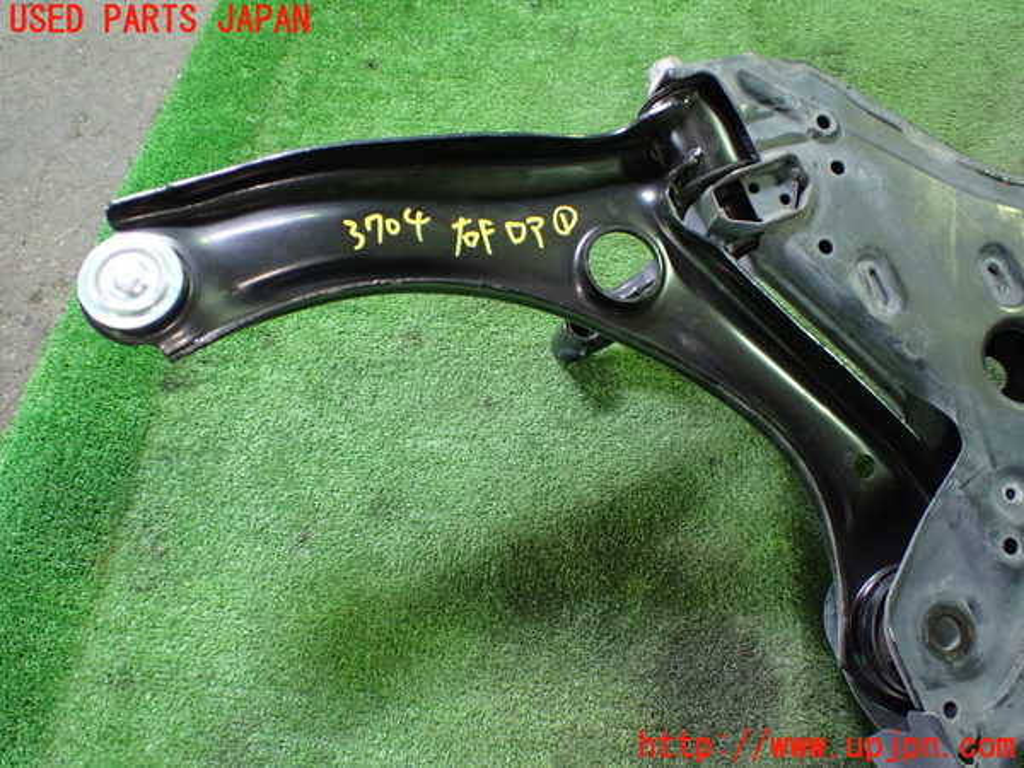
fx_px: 887
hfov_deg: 60.0
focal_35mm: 30
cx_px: 512
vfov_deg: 46.8
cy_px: 384
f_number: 2.3
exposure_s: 1/50
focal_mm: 5.4
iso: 800
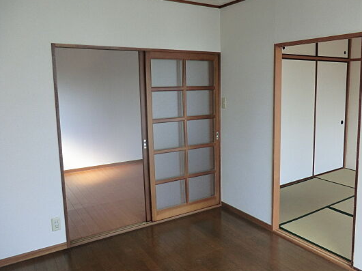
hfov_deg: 61.3
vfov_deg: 48.2
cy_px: 127
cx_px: 212
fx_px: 303
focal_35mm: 29
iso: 80
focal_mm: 4.3
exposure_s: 1/80
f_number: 3.2
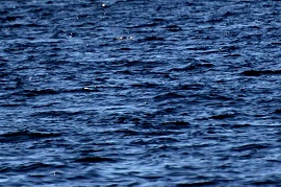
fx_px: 12965
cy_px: -114
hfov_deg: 1.2
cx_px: 192
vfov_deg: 0.8
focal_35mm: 1664
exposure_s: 1/5000
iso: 640
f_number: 5.6
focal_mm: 300
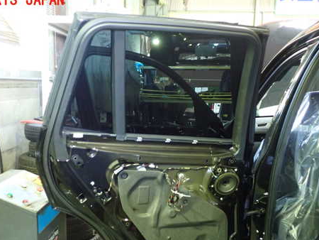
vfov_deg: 35.8
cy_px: 151
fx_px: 369
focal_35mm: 40
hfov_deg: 46.7
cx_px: 148
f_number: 2.3
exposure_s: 1/15
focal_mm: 5.4
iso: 800
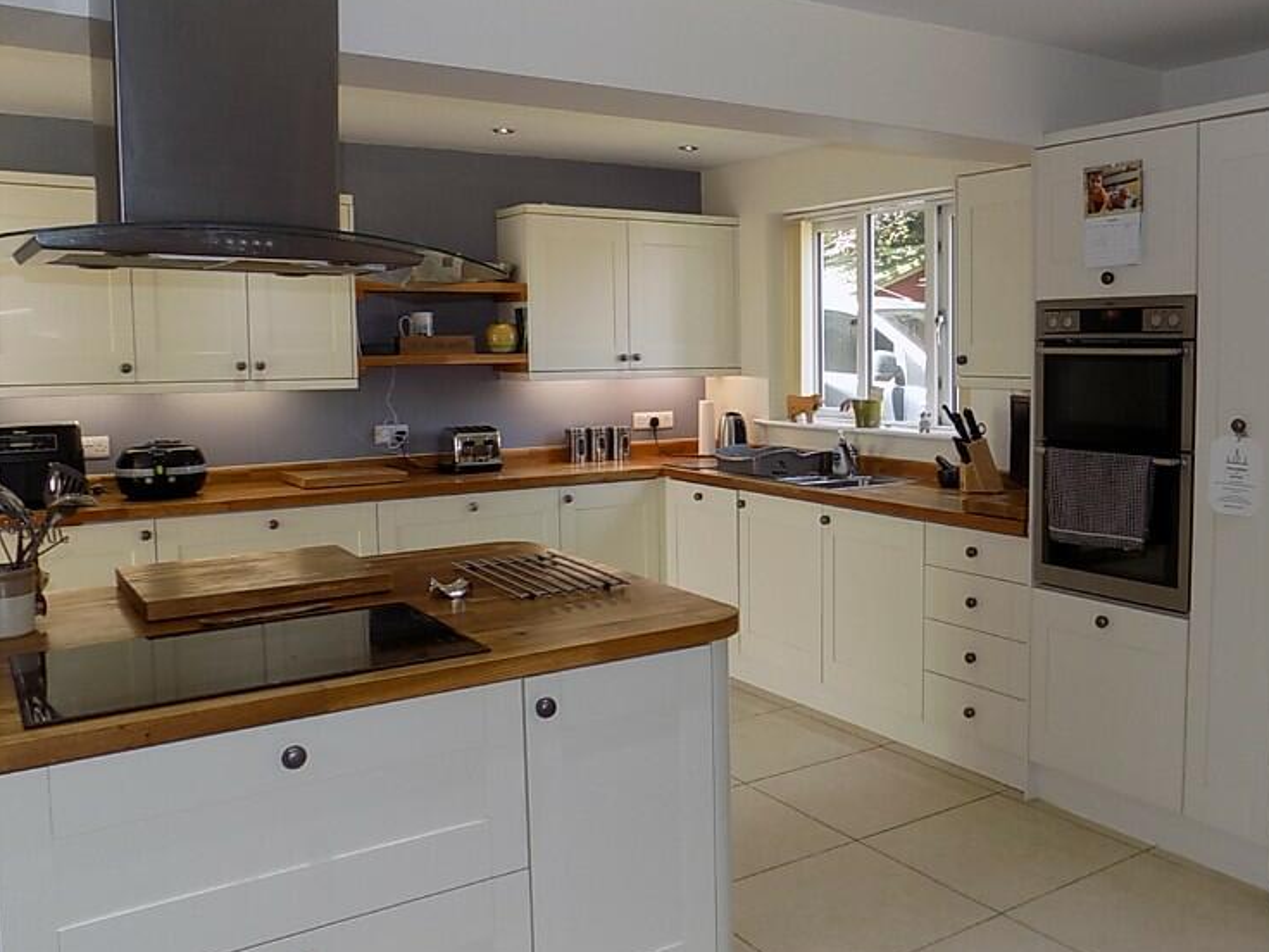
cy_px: 448
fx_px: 1173
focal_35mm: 32
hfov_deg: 55.6
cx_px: 852
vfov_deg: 44.1
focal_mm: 4
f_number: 3.1
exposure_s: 1/40
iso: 80
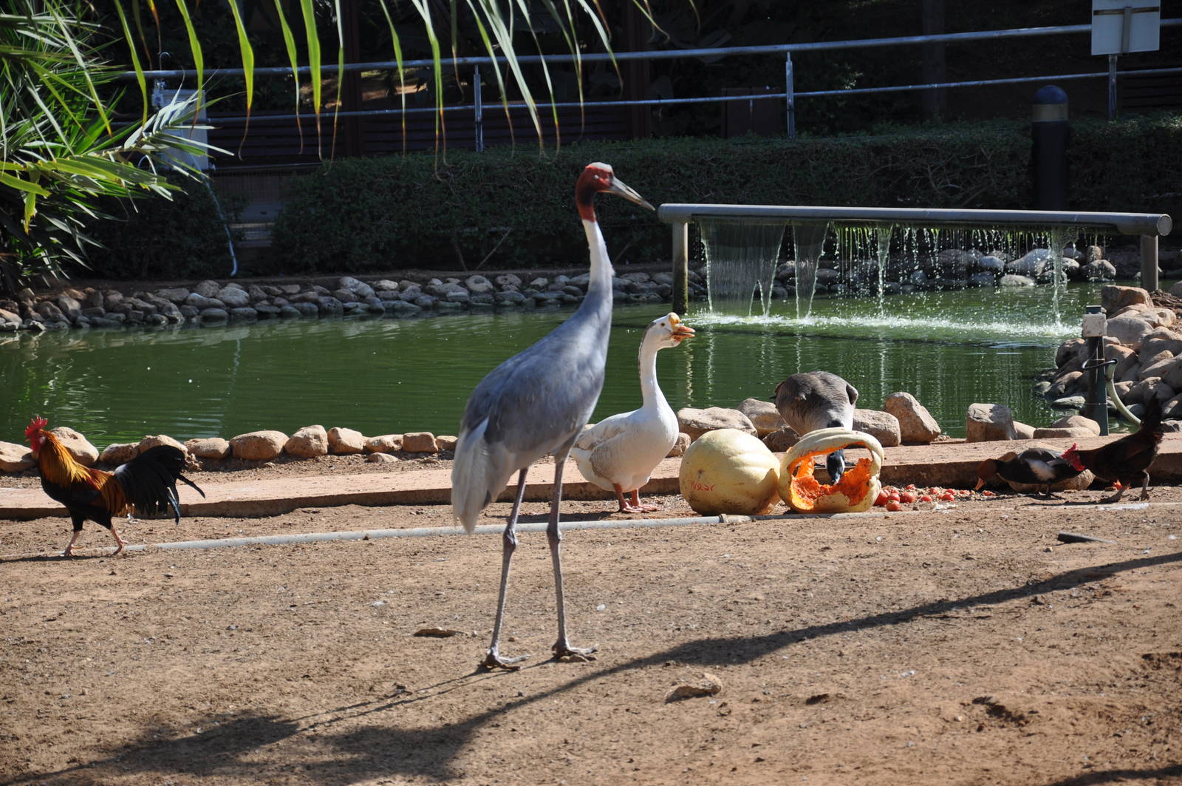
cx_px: 591
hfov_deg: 13.1
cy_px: 393
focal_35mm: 158
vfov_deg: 8.7
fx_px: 5165
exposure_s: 1/500
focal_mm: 105
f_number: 5.6
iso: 200
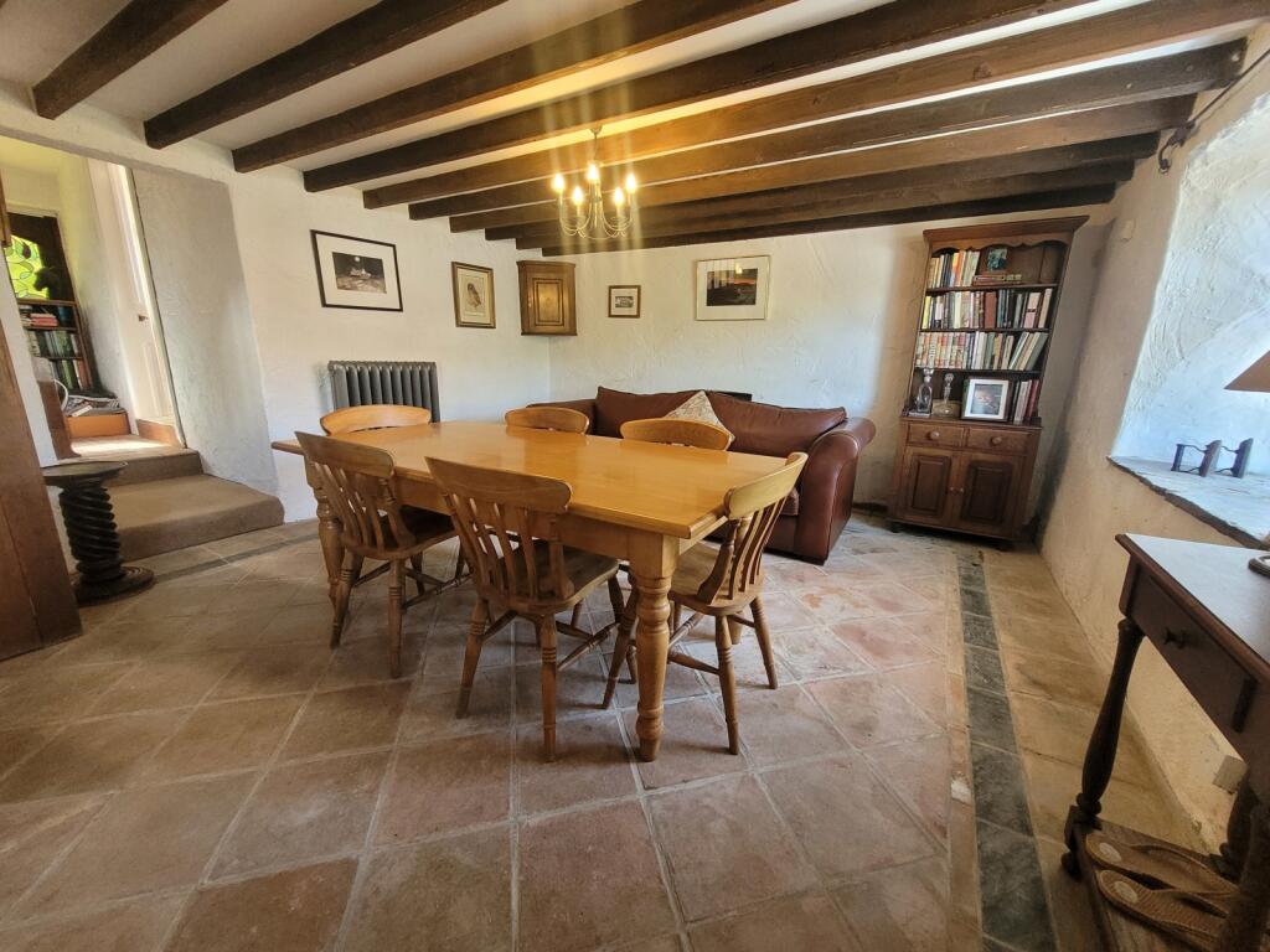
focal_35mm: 13
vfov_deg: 89.9
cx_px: 635
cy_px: 476
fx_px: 477
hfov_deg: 106.2
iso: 400
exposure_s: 1/50
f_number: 2.2
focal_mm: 1.74
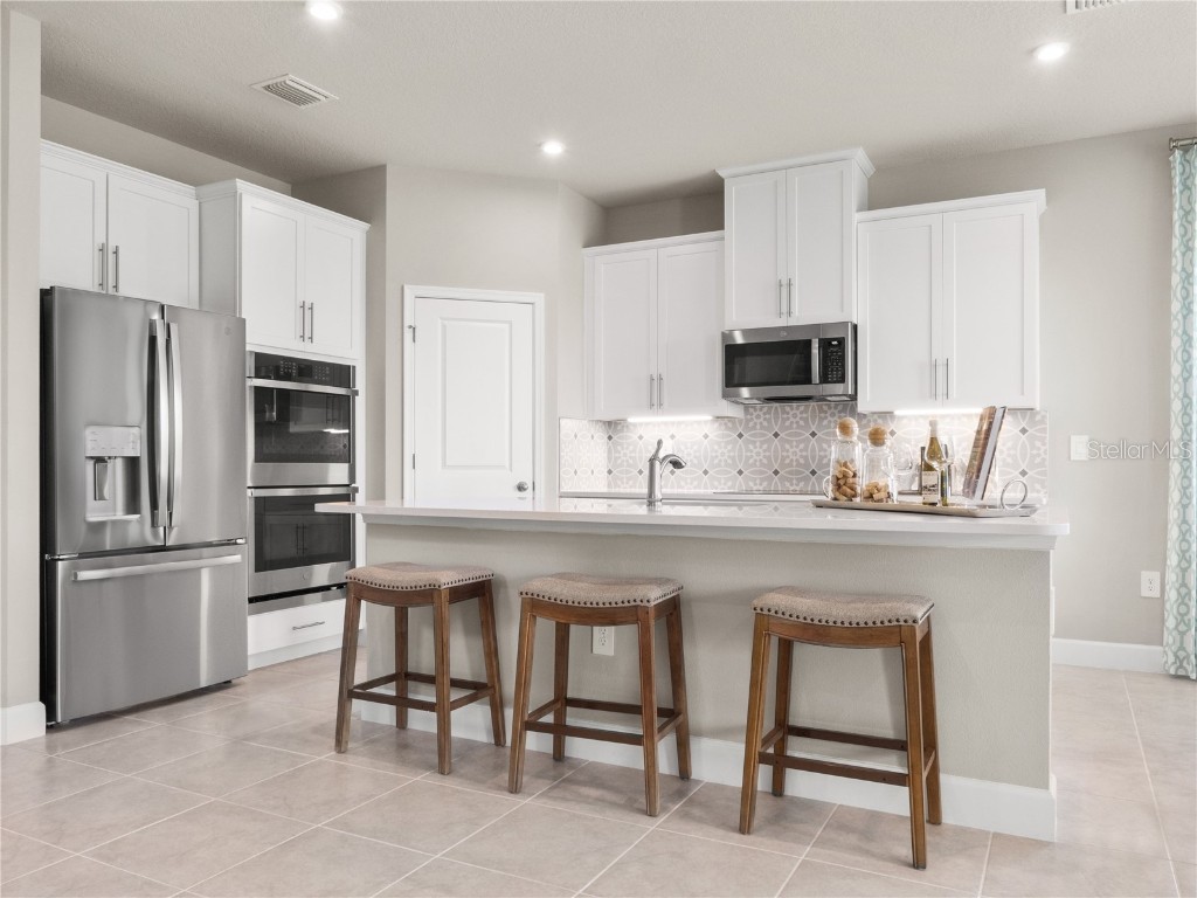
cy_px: 449
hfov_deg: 71.6
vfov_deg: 56.8
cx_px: 598
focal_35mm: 24
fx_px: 830
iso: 800
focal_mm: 12
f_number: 8
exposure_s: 1/15
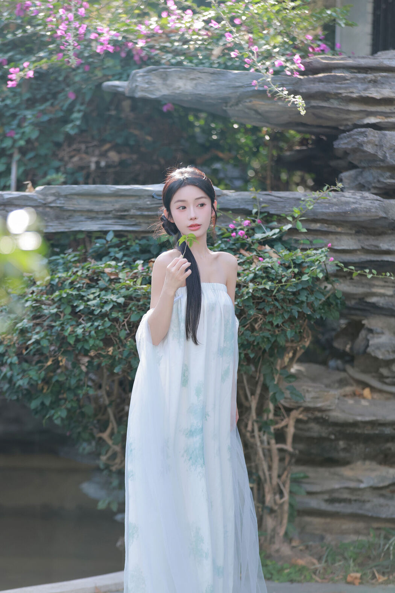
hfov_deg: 11.5
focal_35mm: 119
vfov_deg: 17.2
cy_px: 296
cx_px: 198
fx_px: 1958
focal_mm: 120
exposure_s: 1/640
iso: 500
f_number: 2.8
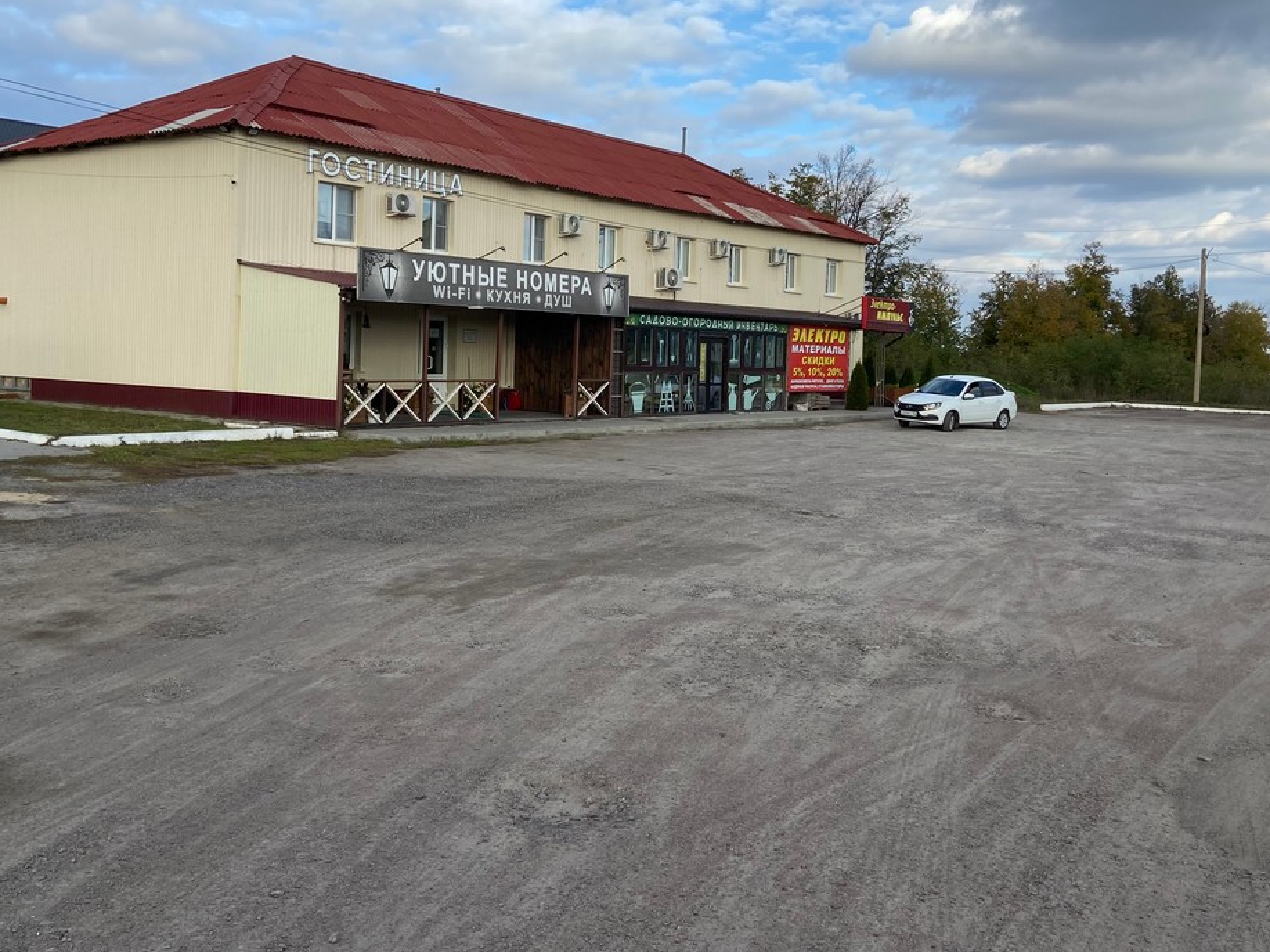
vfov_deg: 41.5
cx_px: 659
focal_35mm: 34
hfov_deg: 54.0
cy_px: 360
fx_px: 1247
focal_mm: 4.25
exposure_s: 1/1412
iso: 32
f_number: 1.8
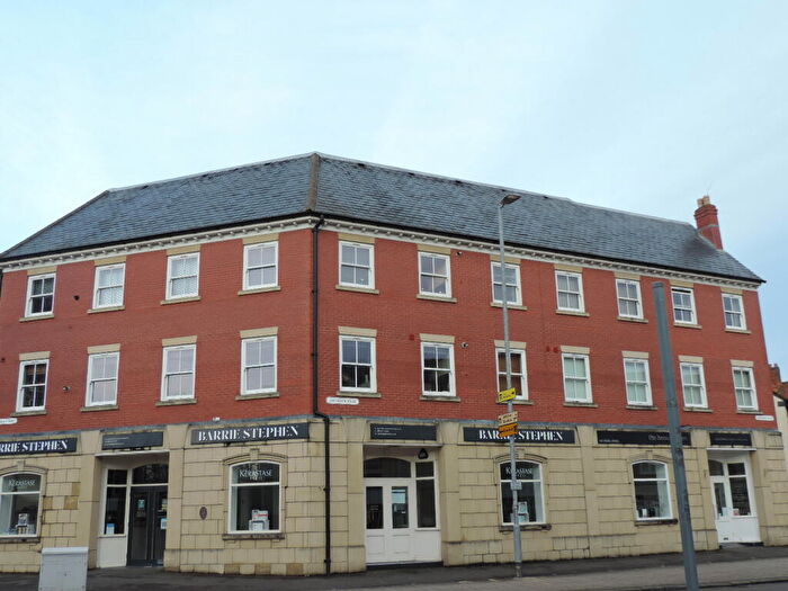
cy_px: 296
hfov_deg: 52.6
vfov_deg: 40.7
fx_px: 797
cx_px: 394
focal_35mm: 35
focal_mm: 6.2
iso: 80
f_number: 3.3
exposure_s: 1/160
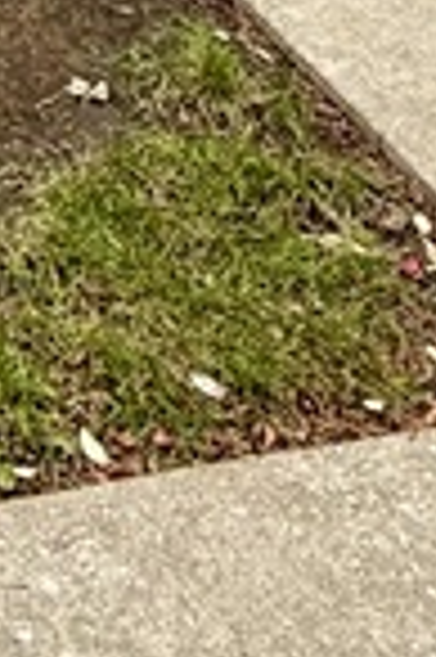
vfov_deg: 12.7
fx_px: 1967
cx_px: -562
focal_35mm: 108
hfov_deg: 11.0
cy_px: -1071
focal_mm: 2.22
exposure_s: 1/162
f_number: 2.2
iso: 50
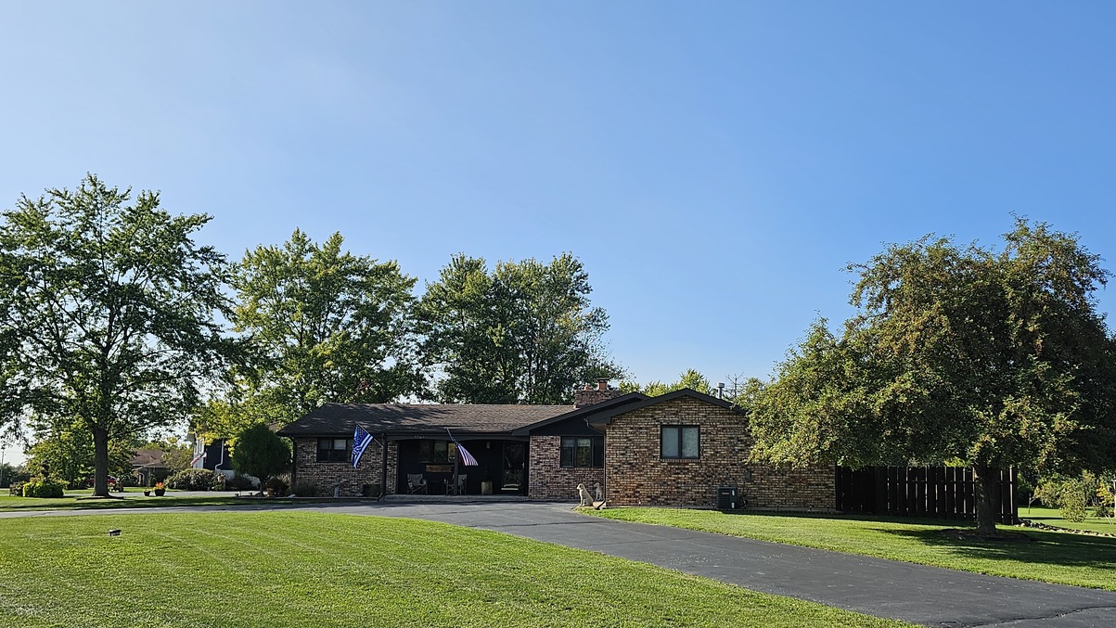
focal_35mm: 30
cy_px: 402
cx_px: 647
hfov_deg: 63.9
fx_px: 888
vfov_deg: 38.6
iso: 16
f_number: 1.7
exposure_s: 1/1336
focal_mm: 6.3
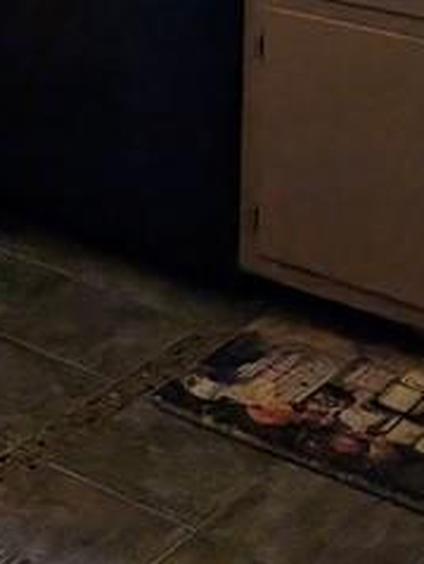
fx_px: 1679
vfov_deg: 17.3
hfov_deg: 13.9
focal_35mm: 103
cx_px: -91
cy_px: -268
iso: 32
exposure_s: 1/120
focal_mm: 6.9
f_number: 1.68
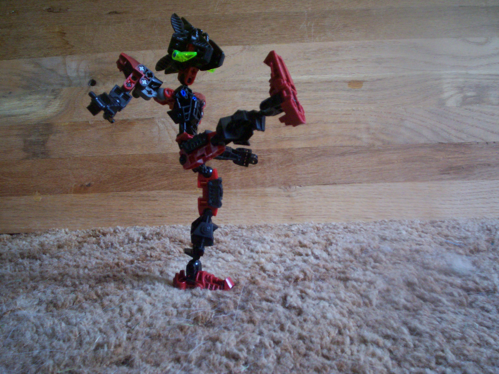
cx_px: 250
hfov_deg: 51.4
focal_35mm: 36
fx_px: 519
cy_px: 187
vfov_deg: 39.7
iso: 200
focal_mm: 5.9
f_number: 4.5
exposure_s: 1/8.81
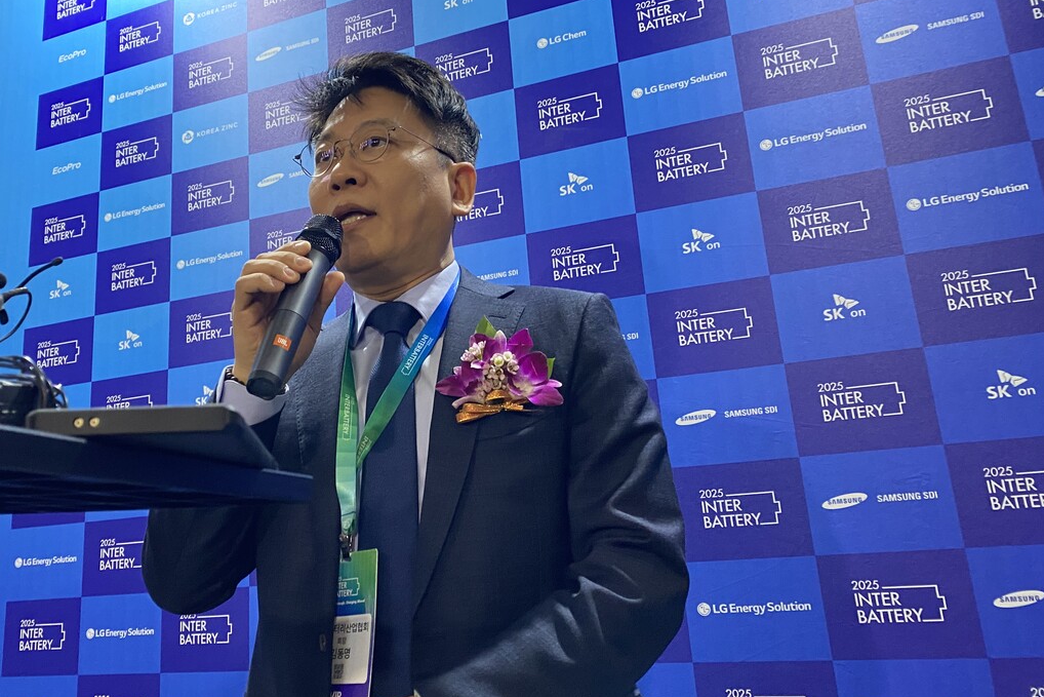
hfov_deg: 55.2
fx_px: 986
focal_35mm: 34
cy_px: 315
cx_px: 394
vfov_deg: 38.9
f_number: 1.8
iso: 160
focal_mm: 4.25
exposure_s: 1/60
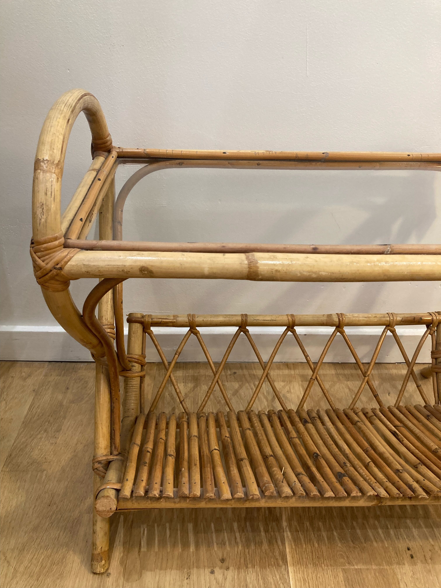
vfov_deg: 63.4
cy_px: 294
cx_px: 220
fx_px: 476
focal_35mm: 28
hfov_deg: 49.7
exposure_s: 1/50
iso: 125
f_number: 1.8
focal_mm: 3.99
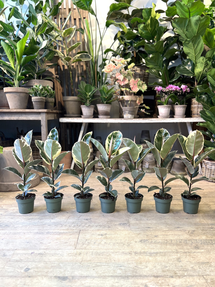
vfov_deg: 67.3
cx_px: 108
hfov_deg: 53.1
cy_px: 144
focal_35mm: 26
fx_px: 215
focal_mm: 5.7
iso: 80
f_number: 1.5
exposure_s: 1/50
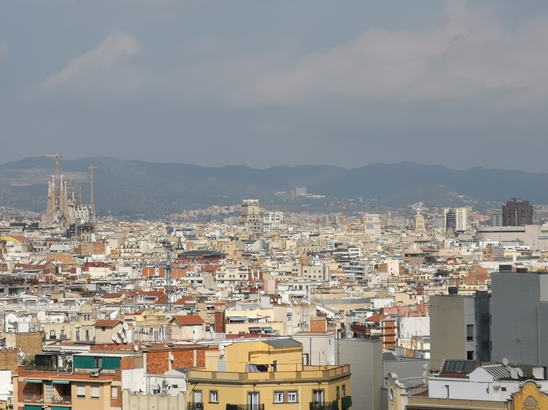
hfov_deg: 13.1
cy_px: 220
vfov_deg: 9.8
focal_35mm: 151
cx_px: 270
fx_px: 2390
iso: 50
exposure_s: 1/2331
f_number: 2.4
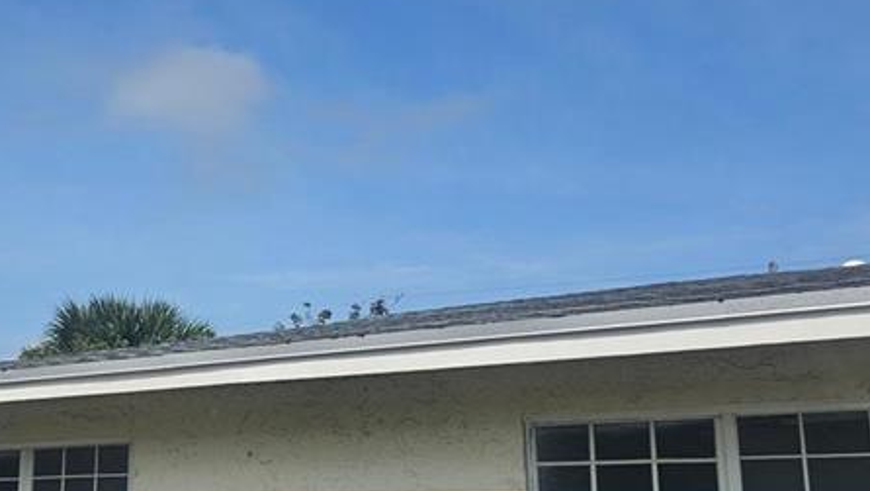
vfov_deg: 26.4
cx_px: 213
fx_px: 1039
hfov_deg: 43.9
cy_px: 342
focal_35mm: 45
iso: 12
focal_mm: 6.3
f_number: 1.7
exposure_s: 1/1925
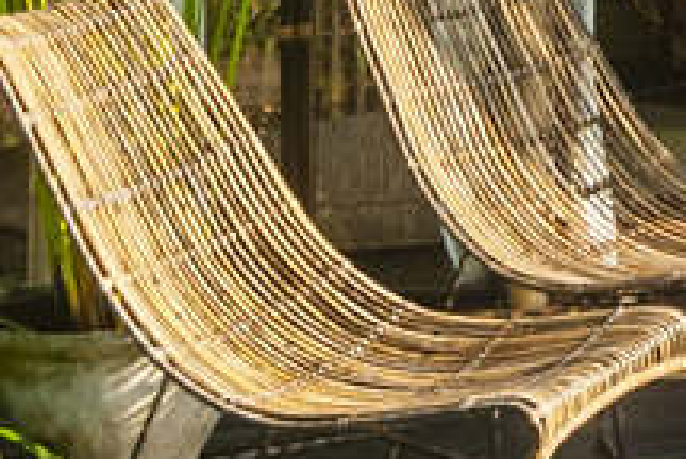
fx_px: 3187
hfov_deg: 10.9
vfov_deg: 7.7
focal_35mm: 167
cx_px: 1490
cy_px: -615
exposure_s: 1/80
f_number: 6.3
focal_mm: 16
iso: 200
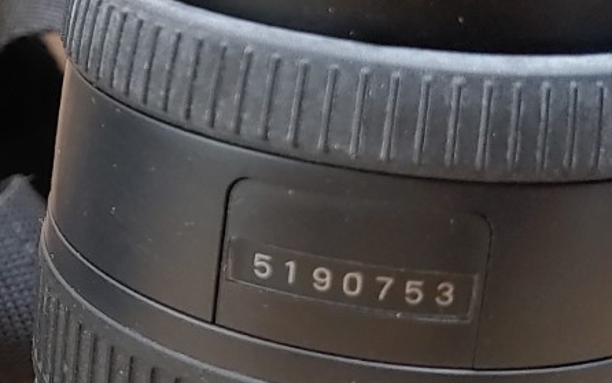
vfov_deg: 14.6
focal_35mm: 89
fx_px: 1485
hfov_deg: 22.5
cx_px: 19
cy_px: 80
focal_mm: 4.36
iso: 150
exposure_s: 1/120
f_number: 1.8
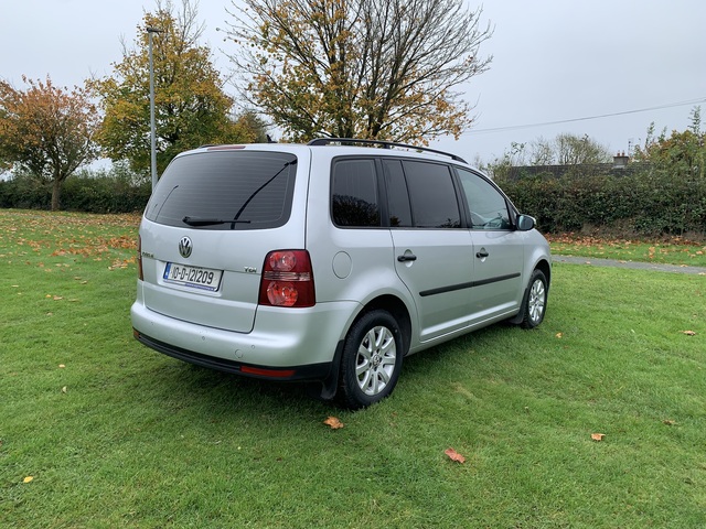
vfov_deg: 53.1
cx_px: 353
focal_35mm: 26
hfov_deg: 67.3
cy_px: 264
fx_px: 530
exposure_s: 1/597
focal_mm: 4.25
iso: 25
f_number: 1.8
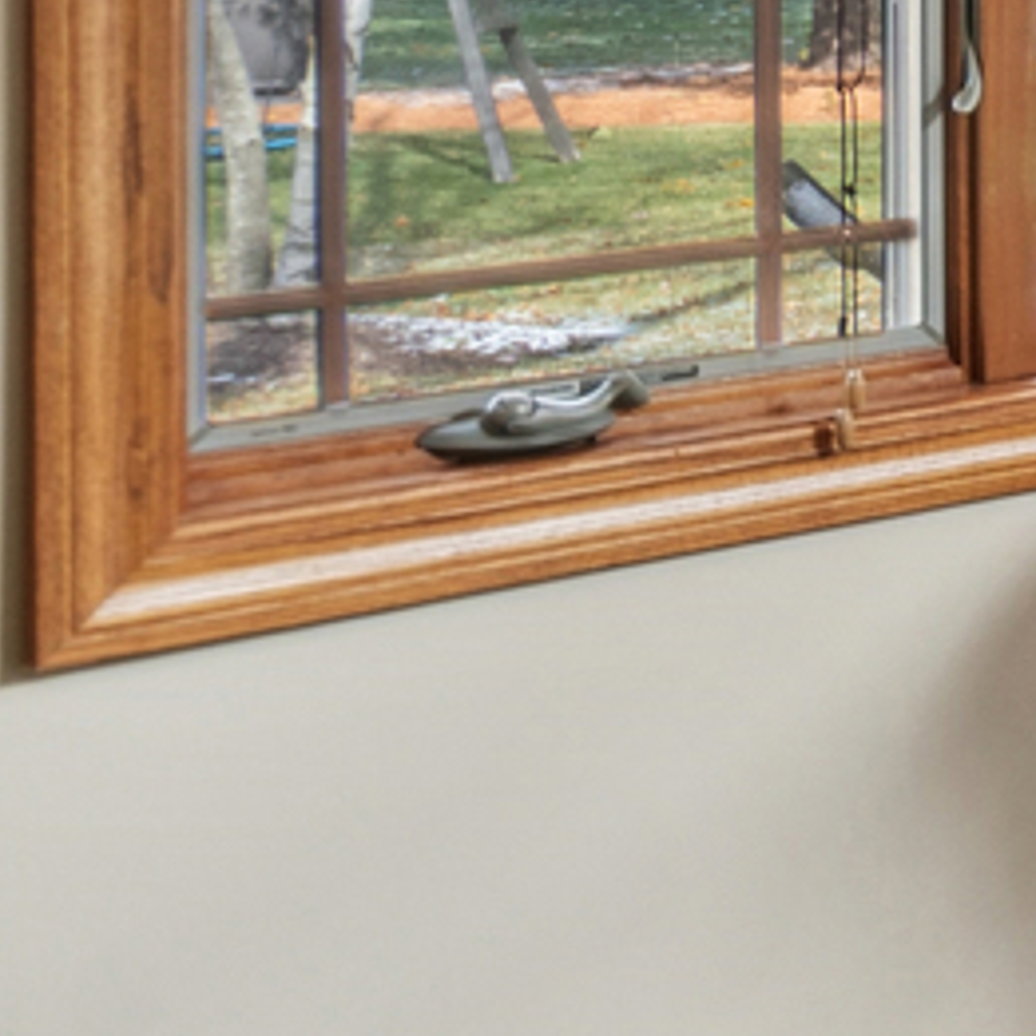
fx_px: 3217
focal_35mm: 95
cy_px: -115
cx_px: 3207
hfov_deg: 10.9
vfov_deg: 17.6
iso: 250
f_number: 8
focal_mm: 12
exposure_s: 1/8
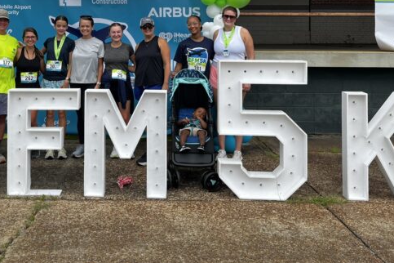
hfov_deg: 44.8
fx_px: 471
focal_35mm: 43
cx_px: 135
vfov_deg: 30.1
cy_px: 37
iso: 50
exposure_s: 1/1923
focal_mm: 5.1
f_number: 1.6
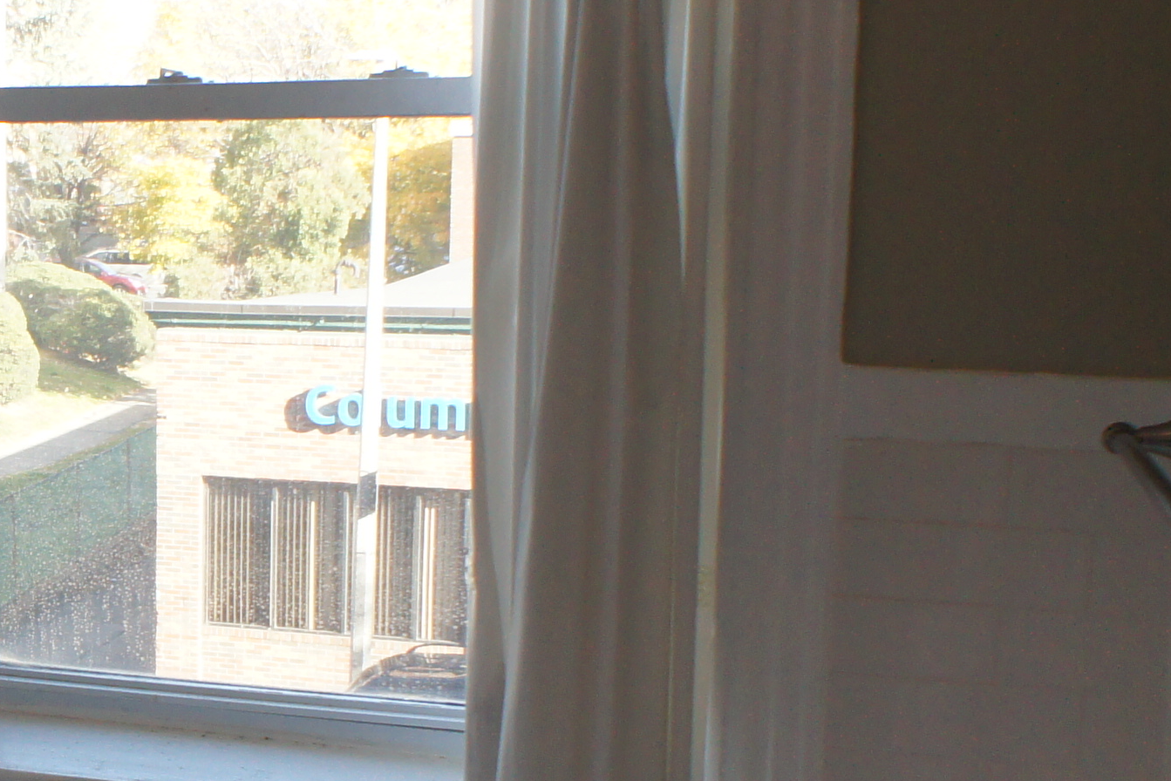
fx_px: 2668
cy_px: 514
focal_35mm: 82
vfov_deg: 16.6
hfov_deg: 23.4
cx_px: -76
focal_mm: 16
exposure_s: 1/250
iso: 640
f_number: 4.5
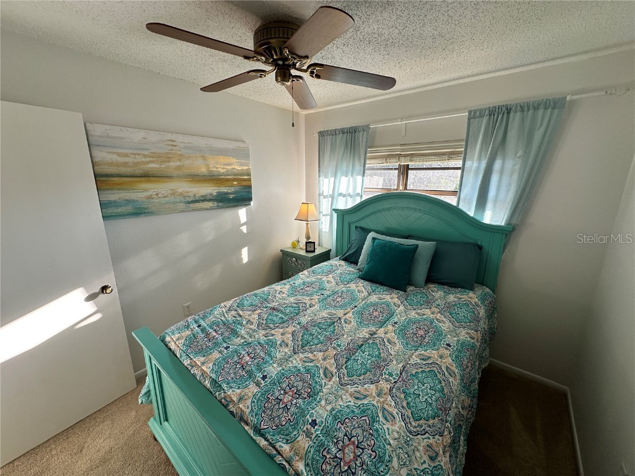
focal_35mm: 14
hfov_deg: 102.1
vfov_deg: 85.7
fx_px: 257
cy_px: 238
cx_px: 318
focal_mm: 2.22
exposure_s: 1/99
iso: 40
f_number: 2.2
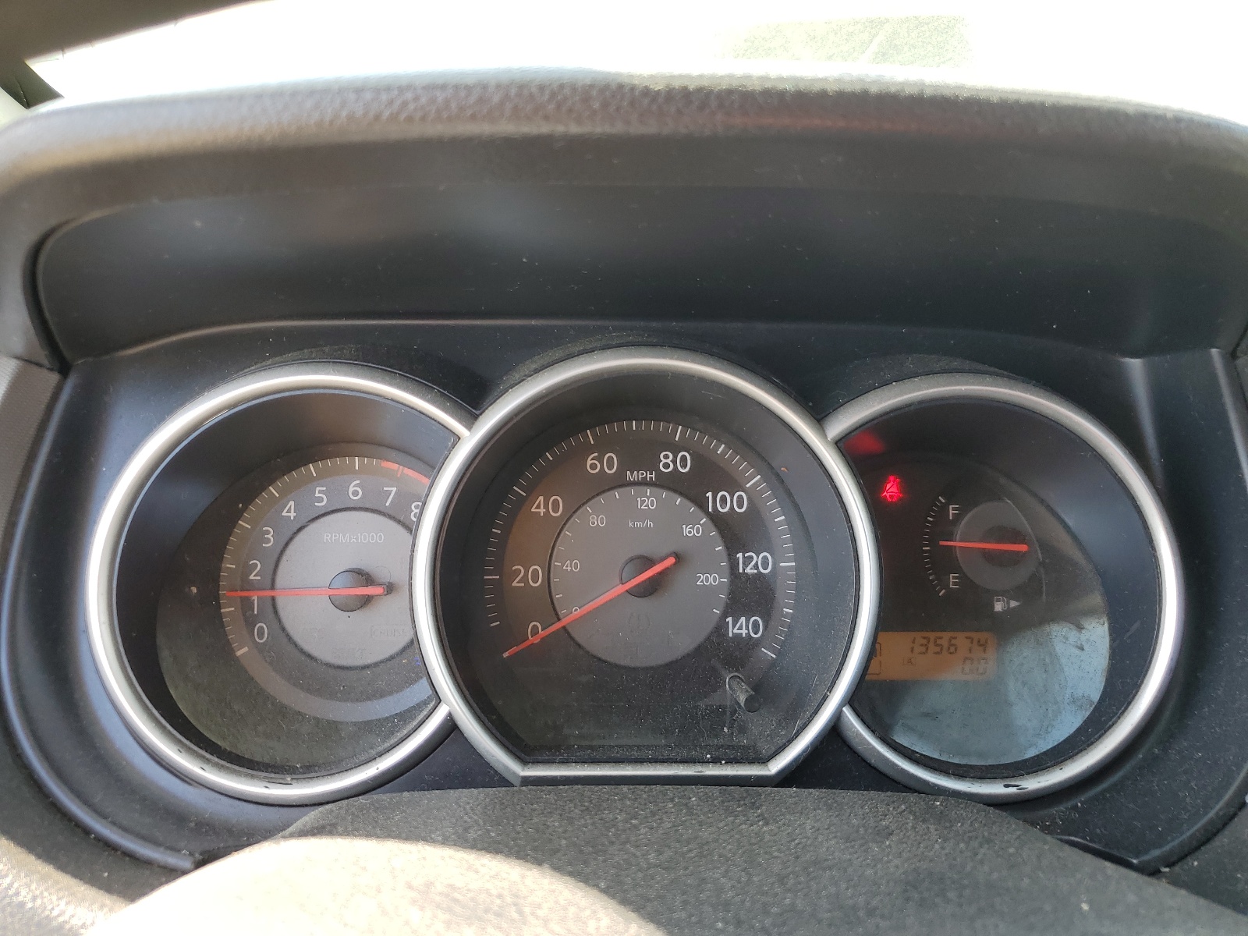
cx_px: 624
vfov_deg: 53.1
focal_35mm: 26
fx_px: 937
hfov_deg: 67.3
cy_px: 468
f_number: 1.5
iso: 52
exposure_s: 1/120
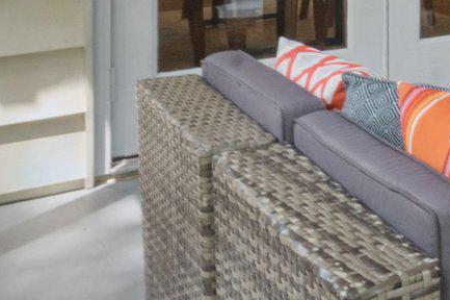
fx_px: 887
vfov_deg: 17.3
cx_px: 880
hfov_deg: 18.9
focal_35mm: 71
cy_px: -147
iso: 250
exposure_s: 1/5
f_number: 22
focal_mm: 10
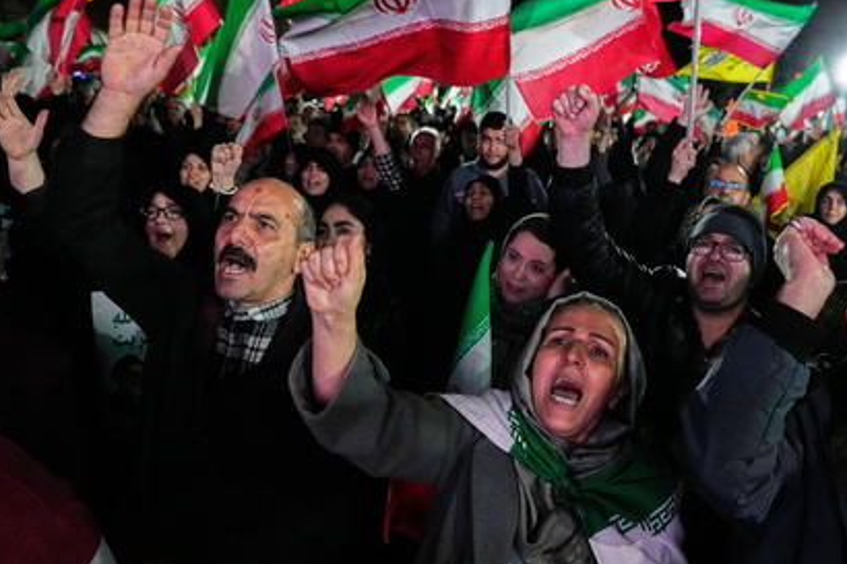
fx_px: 706
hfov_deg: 61.6
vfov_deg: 43.4
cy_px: 234
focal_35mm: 30
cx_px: 490
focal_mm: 24
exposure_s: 1/200
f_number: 4
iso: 4000
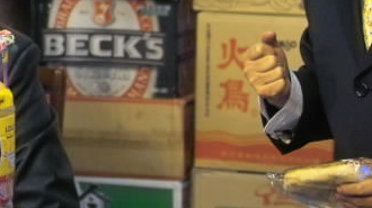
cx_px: 139
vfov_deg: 7.9
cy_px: -40
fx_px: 1488
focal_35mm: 151
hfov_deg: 14.2
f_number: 2.8
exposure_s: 1/50
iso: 200
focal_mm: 39
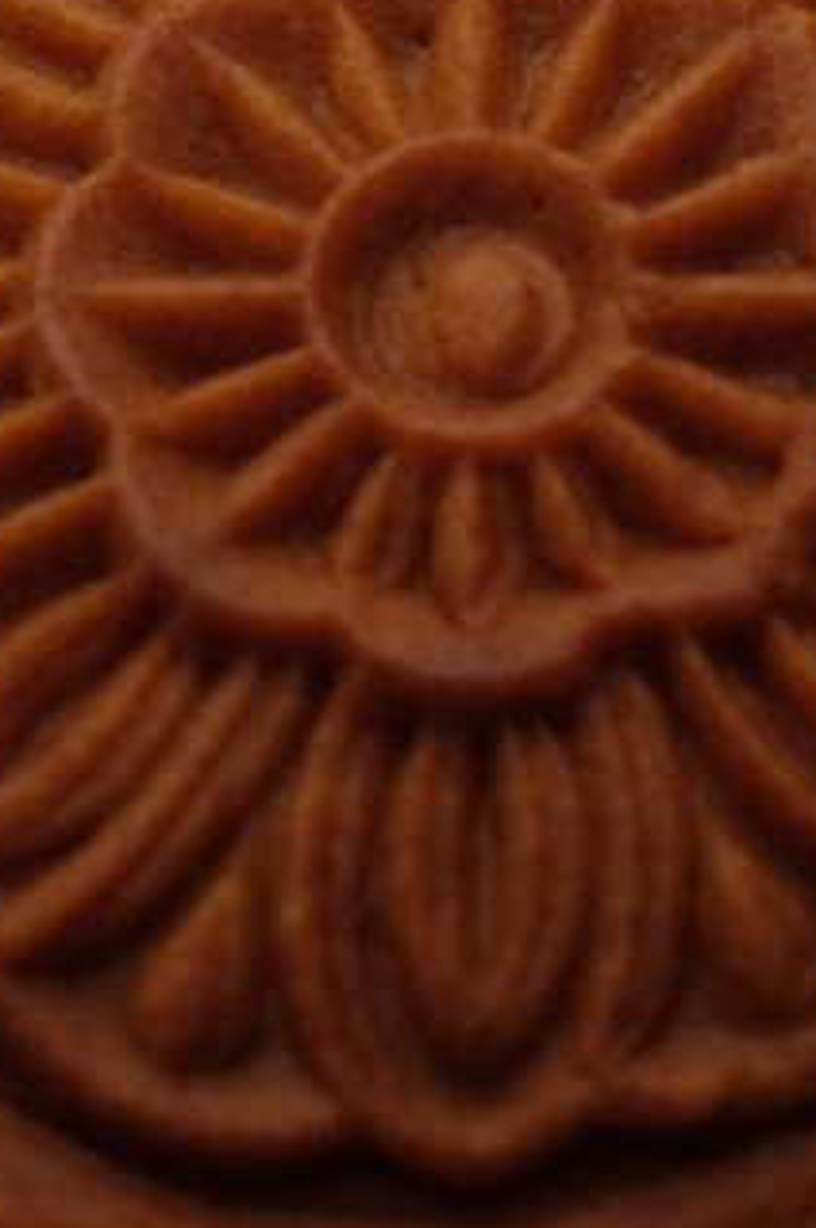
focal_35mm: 339
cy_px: 96
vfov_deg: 6.1
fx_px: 11550
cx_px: 497
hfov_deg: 4.0
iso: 400
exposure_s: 1/170
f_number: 5
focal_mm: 60
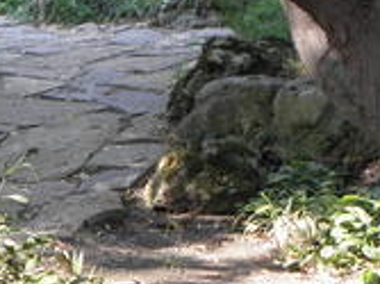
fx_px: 1722
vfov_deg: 9.4
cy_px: 186
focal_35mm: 157
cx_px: -212
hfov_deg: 12.0
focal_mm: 7.31
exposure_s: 1/60
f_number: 3.3
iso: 64
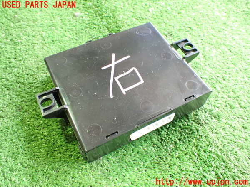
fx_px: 217
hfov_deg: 60.0
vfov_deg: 46.8
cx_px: 125
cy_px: 94
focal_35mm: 30
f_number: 2.3
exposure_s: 1/40
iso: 800
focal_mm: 5.4
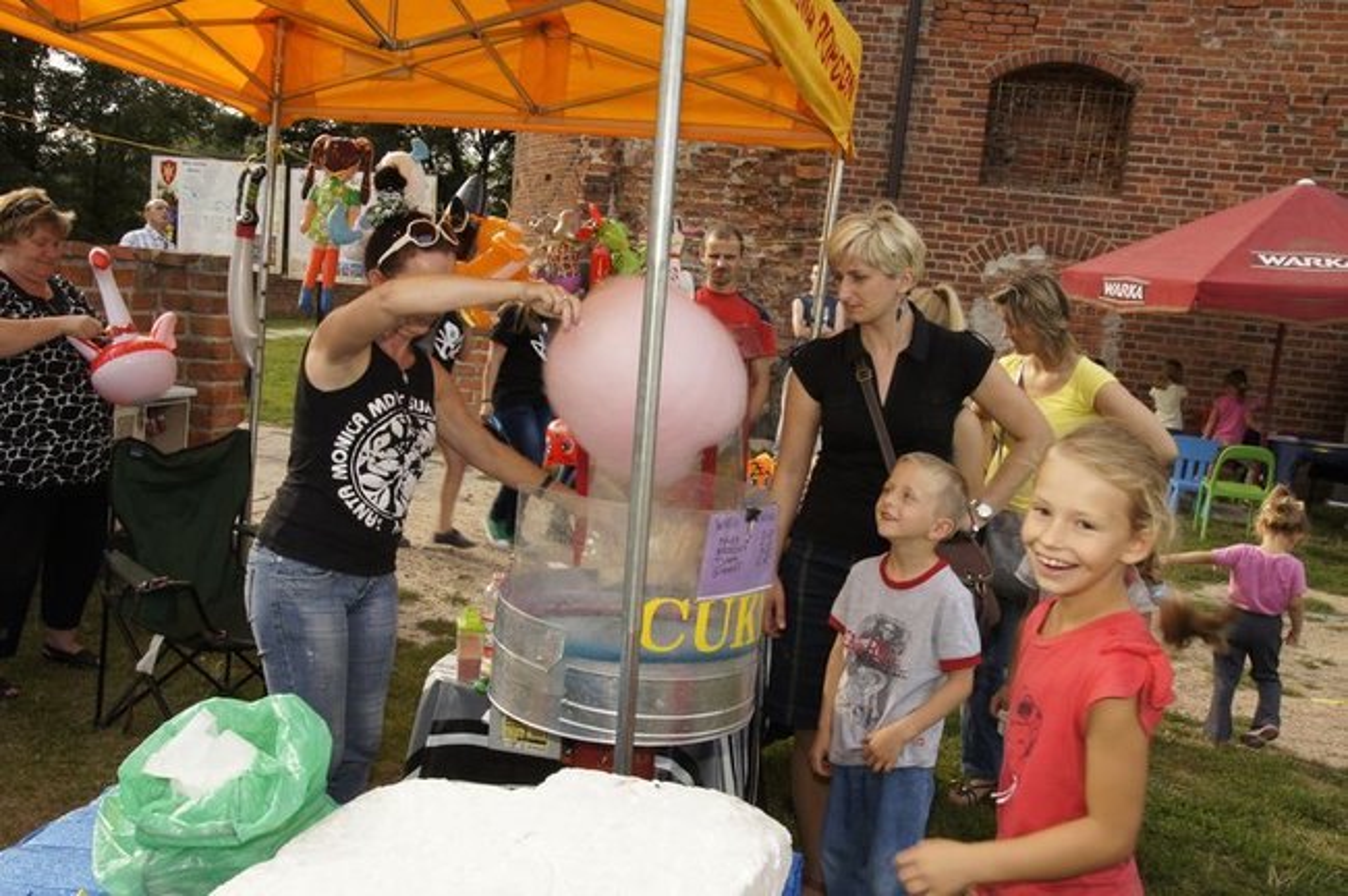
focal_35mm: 33
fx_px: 1234
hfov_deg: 57.3
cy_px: 448
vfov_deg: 39.9
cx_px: 674
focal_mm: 22
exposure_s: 1/80
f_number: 13
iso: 200
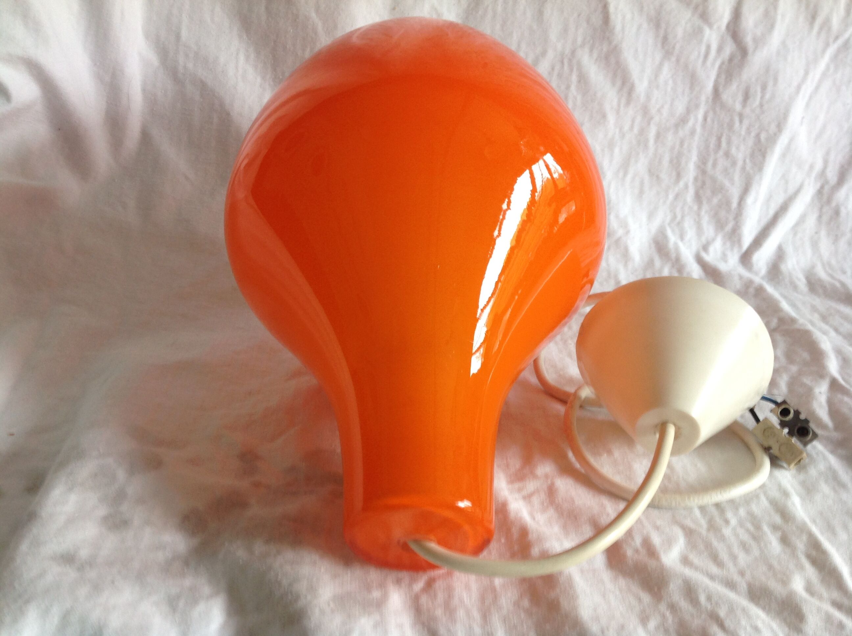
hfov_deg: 52.7
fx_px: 860
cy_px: 318
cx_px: 426
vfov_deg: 40.6
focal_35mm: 35
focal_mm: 4.28
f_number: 2.4
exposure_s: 1/15
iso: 64
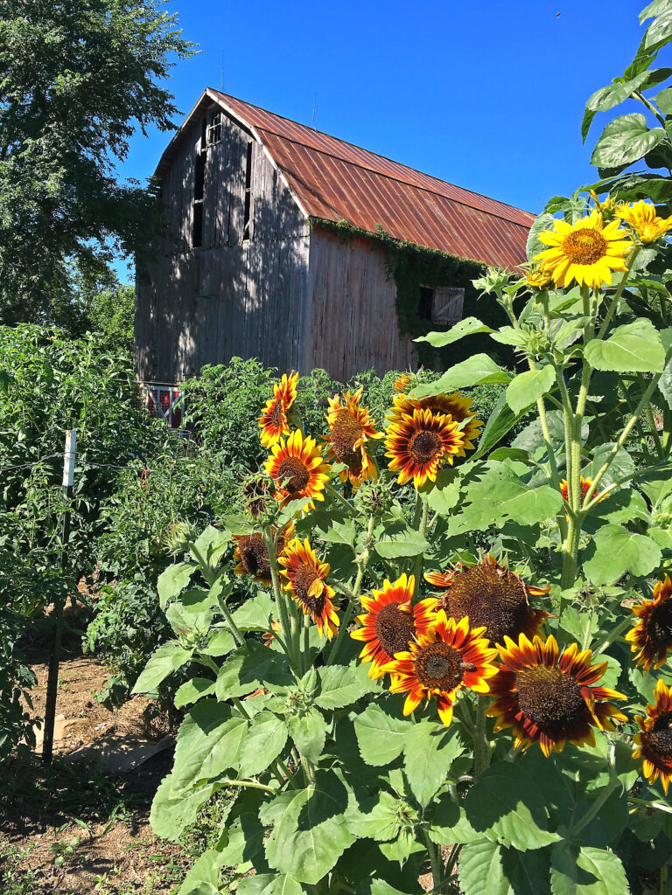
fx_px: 751
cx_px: 336
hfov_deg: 48.2
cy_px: 448
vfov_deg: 61.7
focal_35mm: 29
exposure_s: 1/836
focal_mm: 4.15
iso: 25
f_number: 2.2
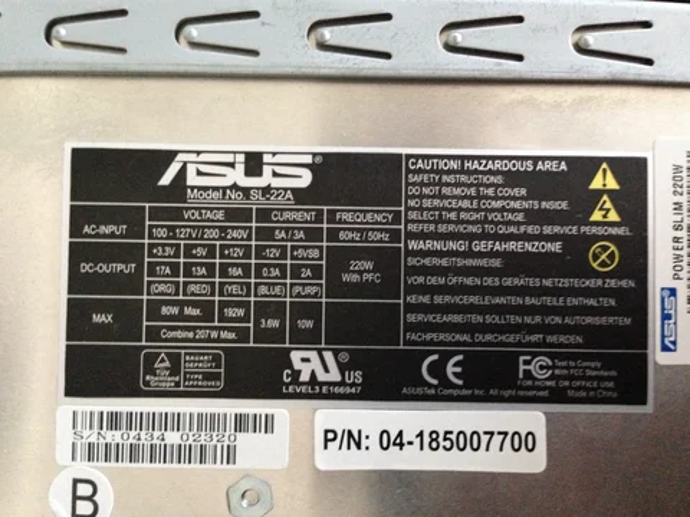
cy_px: 258
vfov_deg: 42.9
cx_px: 345
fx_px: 658
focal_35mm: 33
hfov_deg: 55.4
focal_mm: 4.12
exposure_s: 1/15
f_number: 2.4
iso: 800
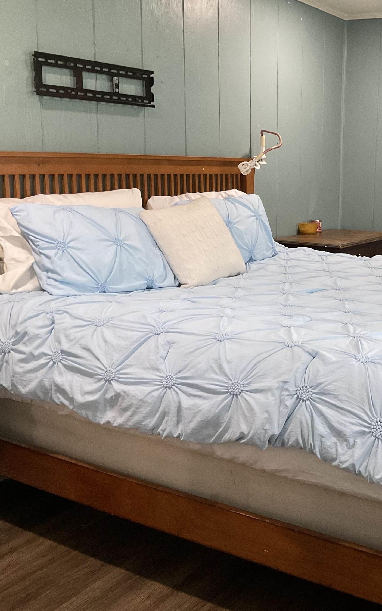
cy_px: 300
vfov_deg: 47.2
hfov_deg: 29.2
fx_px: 700
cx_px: 352
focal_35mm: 42
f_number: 1.8
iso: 160
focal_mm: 3
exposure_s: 1/60
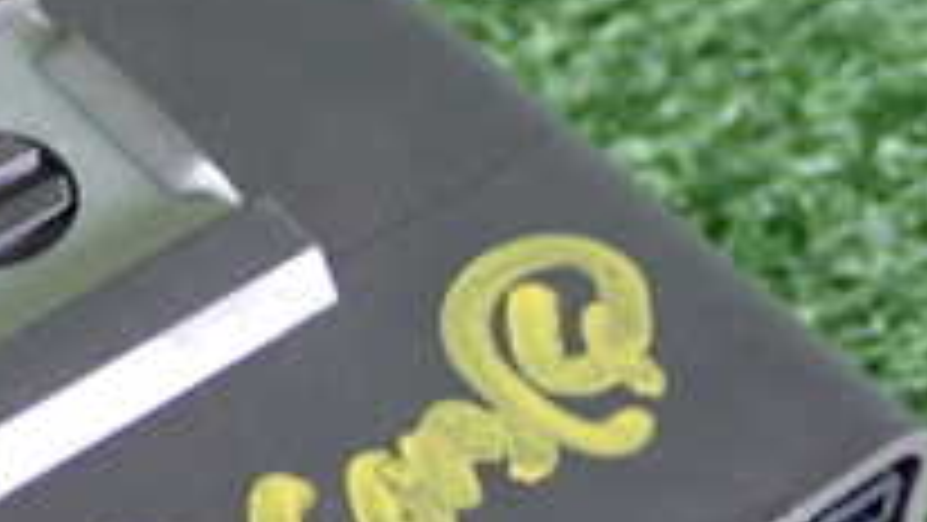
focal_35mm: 149
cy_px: 477
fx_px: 3663
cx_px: 68
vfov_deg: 8.1
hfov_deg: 14.3
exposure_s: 1/50
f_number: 3.1
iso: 320
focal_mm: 8.4
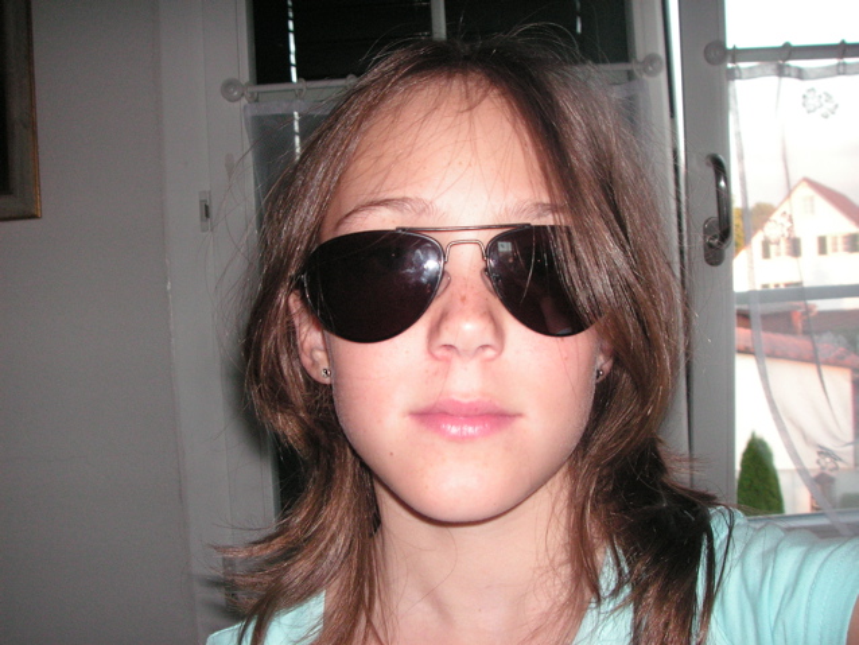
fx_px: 943
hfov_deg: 49.0
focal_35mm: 38
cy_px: 322
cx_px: 430
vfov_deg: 37.7
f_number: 3.3
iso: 160
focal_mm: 6.3
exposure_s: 1/45
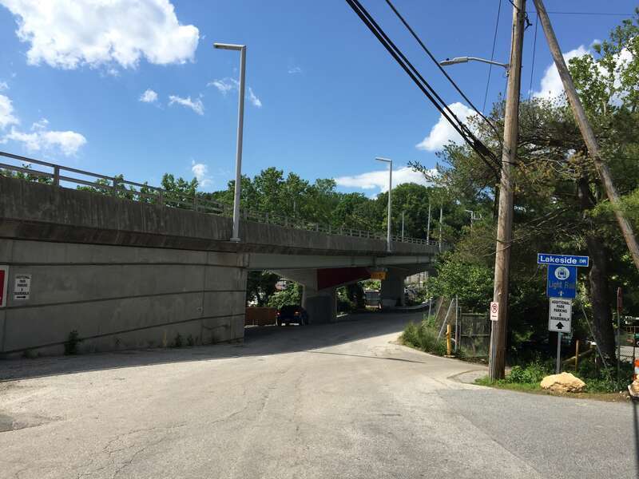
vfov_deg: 48.2
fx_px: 535
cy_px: 240
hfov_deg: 61.7
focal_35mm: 29
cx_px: 320
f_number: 2.2
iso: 32
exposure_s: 1/1799
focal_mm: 4.15
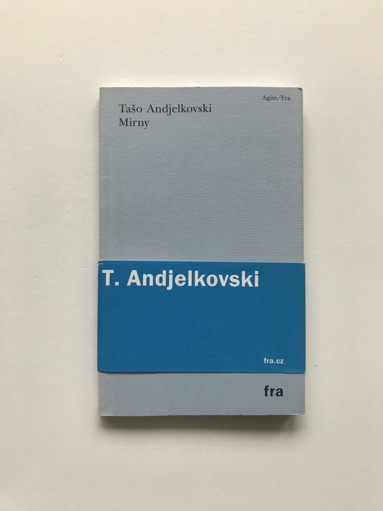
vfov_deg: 63.4
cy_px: 256
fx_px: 413
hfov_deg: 49.7
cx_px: 192
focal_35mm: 28
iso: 40
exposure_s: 1/33
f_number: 1.8
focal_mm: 3.99
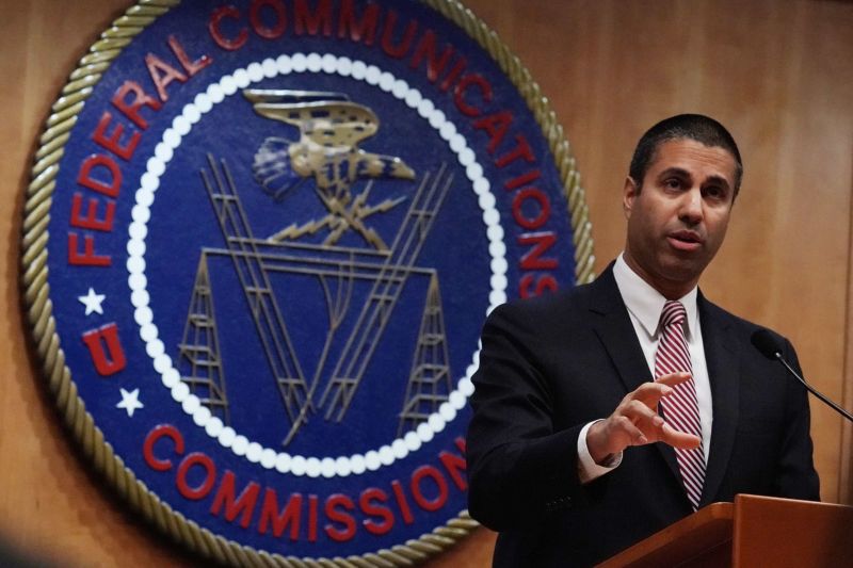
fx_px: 4193
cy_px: 284
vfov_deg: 7.8
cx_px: 426
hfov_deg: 11.6
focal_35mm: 177
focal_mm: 177
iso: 12800
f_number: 7.1
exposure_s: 1/800
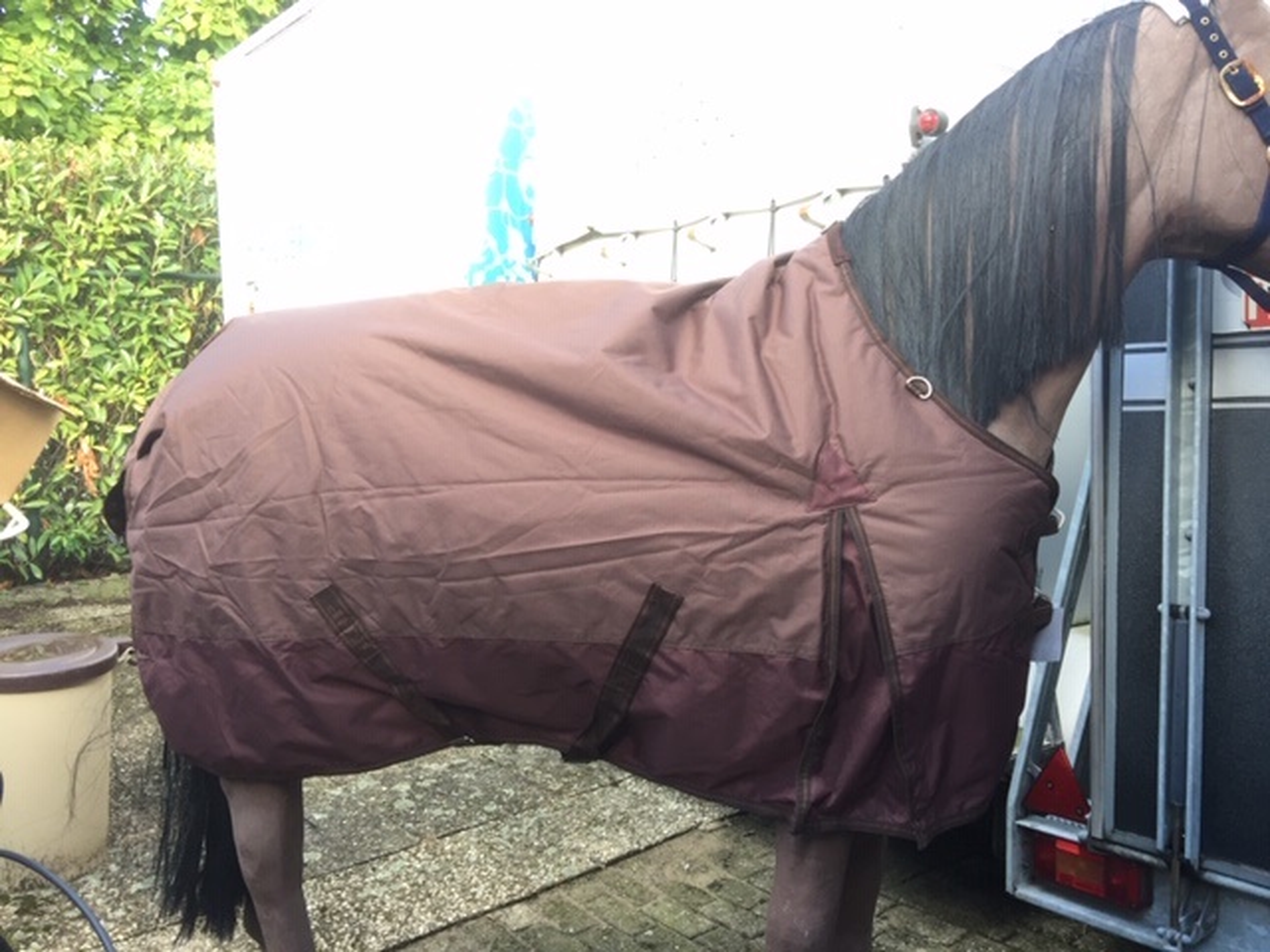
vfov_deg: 48.2
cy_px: 476
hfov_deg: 61.7
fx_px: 1064
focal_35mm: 29
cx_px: 635
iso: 40
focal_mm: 4.15
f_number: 2.2
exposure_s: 1/100
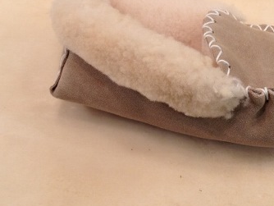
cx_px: 197
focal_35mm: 67
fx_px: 531
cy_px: 59
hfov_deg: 28.6
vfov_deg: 21.8
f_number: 2.4
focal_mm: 4.28
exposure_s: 1/100
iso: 100
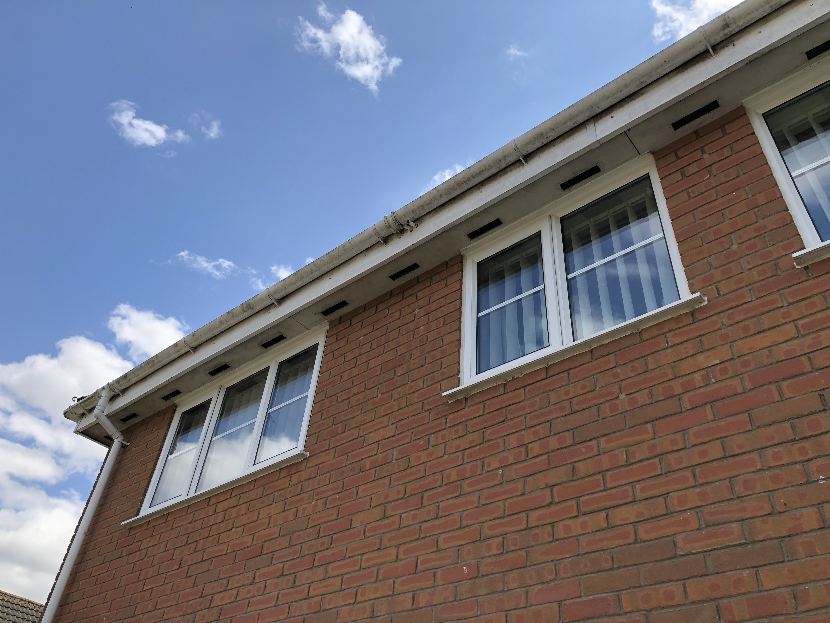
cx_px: 415
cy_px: 312
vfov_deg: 49.7
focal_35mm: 28
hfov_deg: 63.4
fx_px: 671
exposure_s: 1/1333
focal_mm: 4
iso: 20
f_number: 1.8
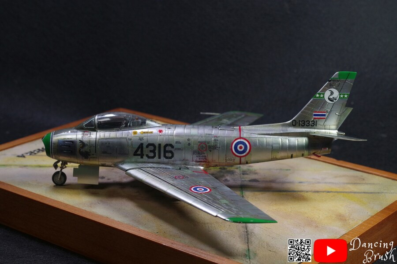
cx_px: 198
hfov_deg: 27.0
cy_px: 132
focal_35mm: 75
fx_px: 827
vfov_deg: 18.2
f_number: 8
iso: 800
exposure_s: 1/160
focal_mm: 50
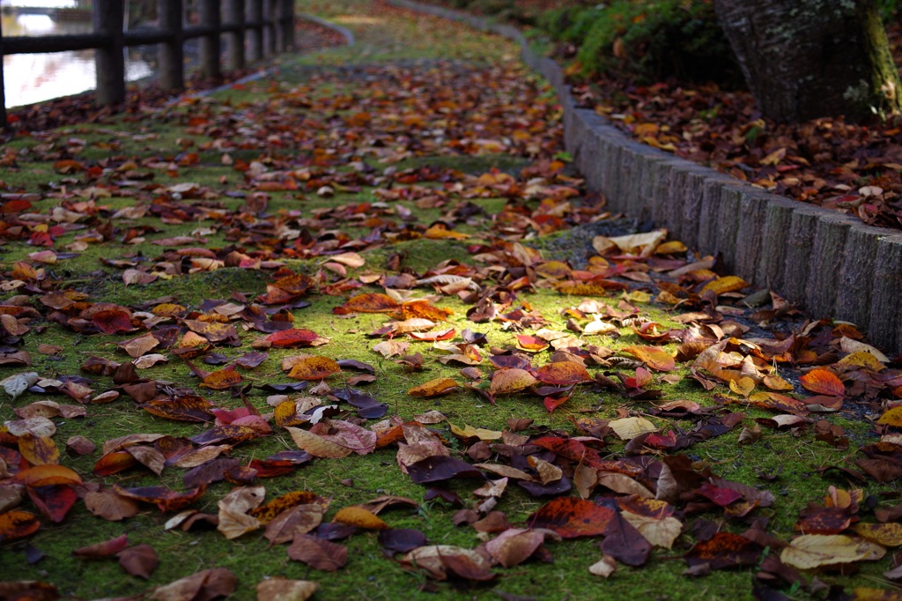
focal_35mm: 52
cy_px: 300
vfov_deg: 26.0
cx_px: 451
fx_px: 1302
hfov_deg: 38.2
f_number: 2.8
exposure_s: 1/320
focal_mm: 35
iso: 125
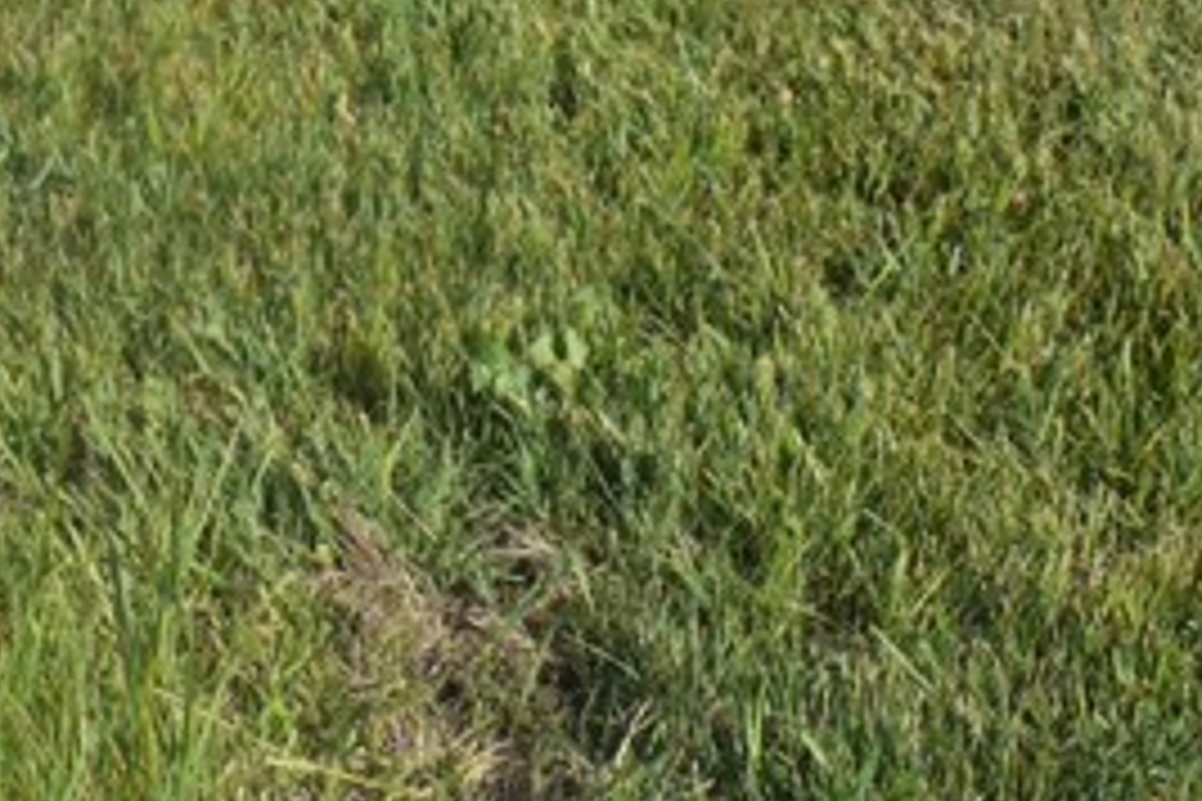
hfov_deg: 16.5
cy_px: -248
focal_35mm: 122
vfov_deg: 11.0
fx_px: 4073
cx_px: 72
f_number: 3.5
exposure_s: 1/2000
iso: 200
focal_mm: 20
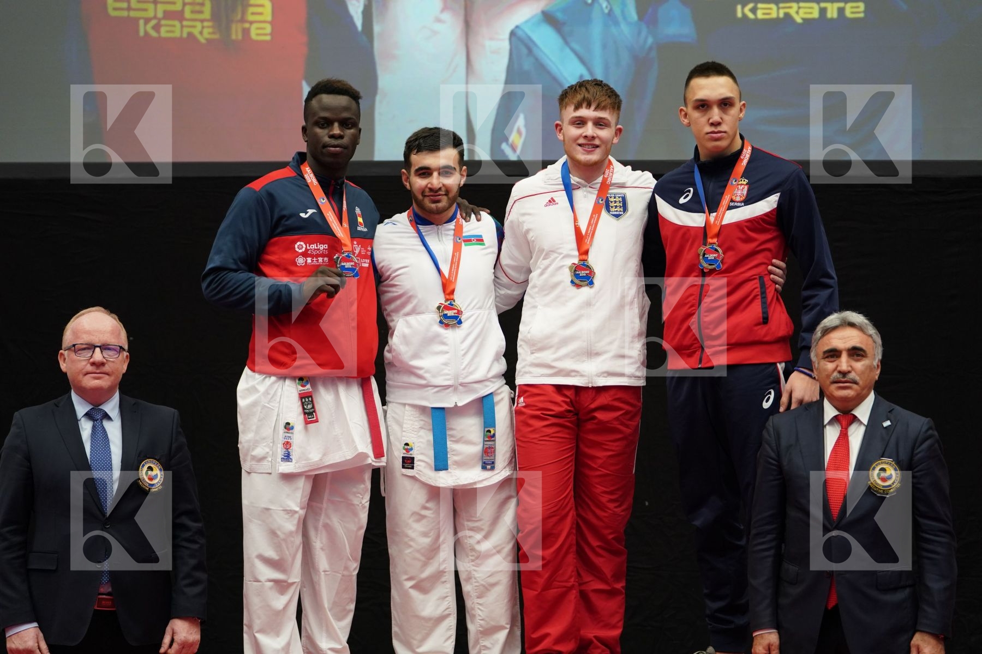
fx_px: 2946
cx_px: 491
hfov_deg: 18.9
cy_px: 327
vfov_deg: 12.7
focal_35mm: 108
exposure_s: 1/500
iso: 1600
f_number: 2.8
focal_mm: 108
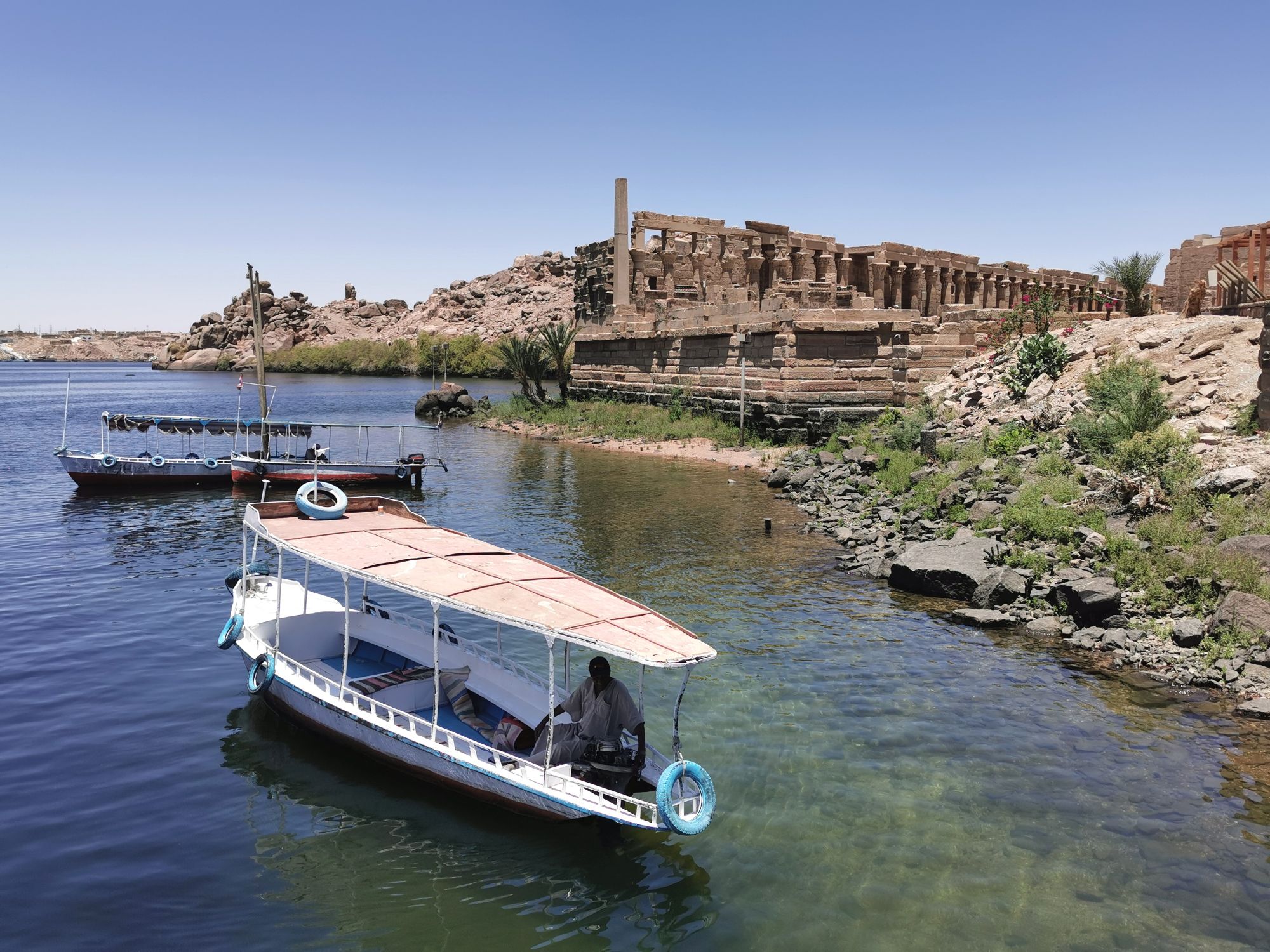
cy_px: 476
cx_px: 635
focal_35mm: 29
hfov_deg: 61.7
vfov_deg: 48.2
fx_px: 1064
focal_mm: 5.56
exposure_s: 1/10000
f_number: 1.6
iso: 50
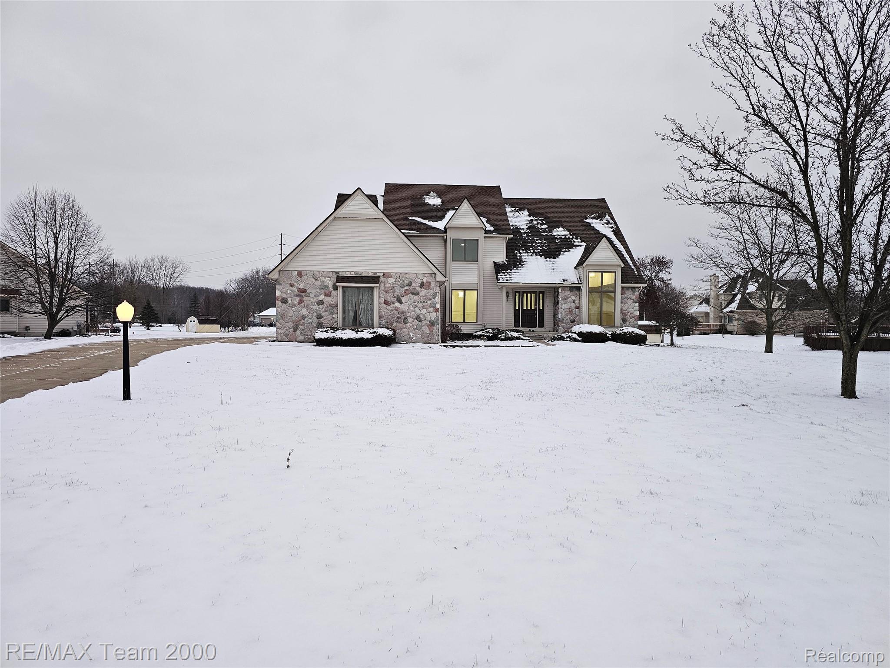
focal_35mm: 23
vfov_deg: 58.9
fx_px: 591
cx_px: 445
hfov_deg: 73.9
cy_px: 334
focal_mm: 6.3
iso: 160
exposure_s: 1/180
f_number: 1.7
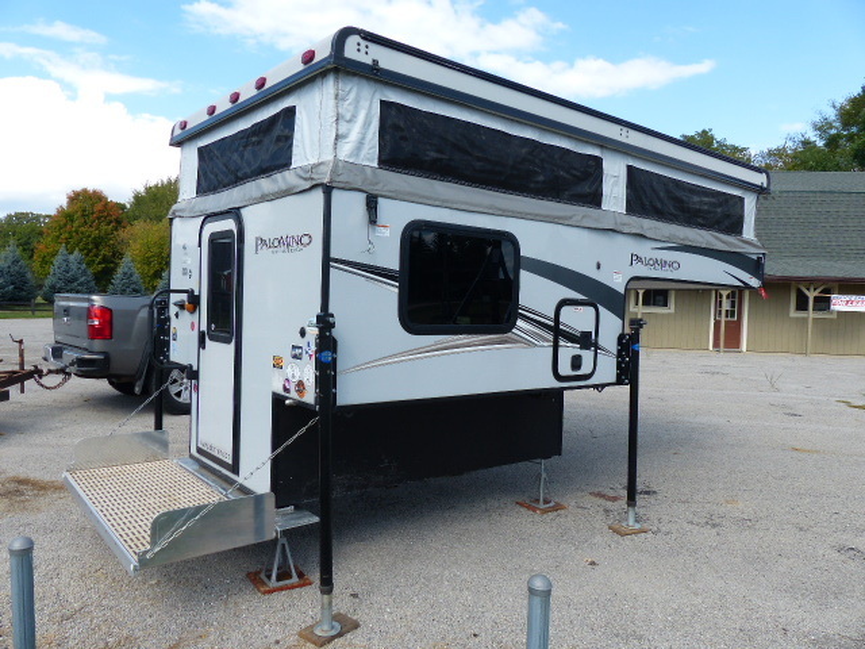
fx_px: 625
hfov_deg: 69.4
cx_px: 432
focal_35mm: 25
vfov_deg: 54.9
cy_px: 324
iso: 100
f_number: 4
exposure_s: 1/400
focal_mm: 4.5
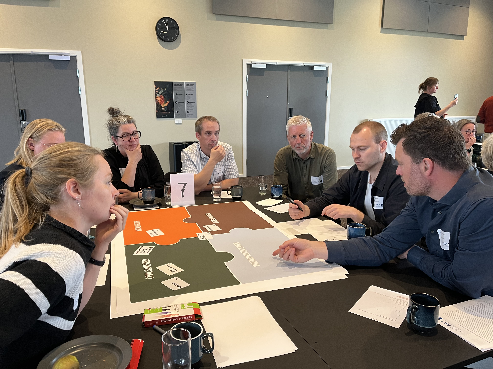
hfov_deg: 67.3
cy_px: 184
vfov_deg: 53.1
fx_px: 370
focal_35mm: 26
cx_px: 246
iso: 160
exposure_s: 1/60
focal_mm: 5.1
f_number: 1.6
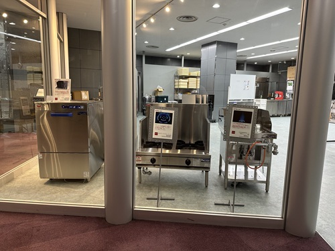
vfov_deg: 56.8
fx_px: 232
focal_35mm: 24
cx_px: 168
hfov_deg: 71.6
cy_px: 126
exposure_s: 1/100
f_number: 1.78
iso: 200
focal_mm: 6.86
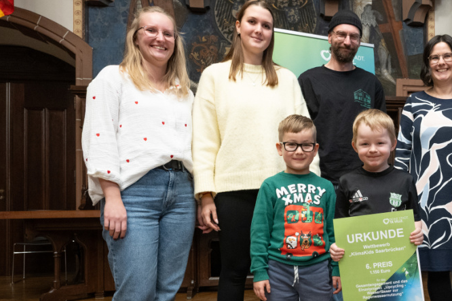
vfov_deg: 36.4
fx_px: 452
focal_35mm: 36
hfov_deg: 49.0
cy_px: 204
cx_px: 383
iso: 3200
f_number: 5.6
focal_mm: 20
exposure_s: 1/80
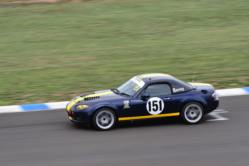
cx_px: 124
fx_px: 2283
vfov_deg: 4.2
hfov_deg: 6.2
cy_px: 83
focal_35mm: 330
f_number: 13
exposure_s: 1/250
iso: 400
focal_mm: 220
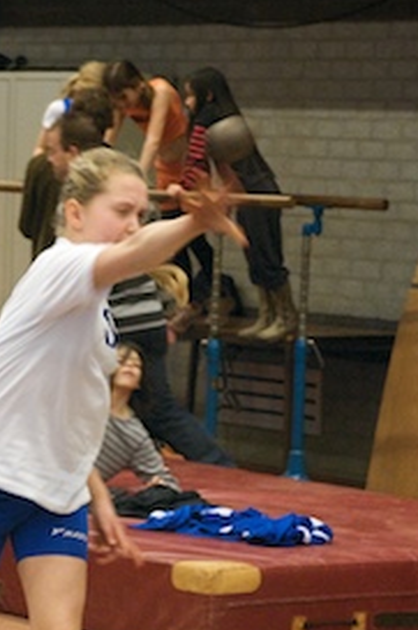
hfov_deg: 7.1
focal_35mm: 192
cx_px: 77
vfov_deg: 10.7
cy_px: 418
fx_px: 3357
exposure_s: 1/125
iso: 3200
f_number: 4.5
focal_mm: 70
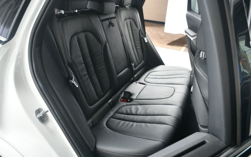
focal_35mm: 31
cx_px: 124
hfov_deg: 61.2
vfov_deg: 40.6
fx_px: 212
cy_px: 73
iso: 100
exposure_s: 1/160
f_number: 4
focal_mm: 20
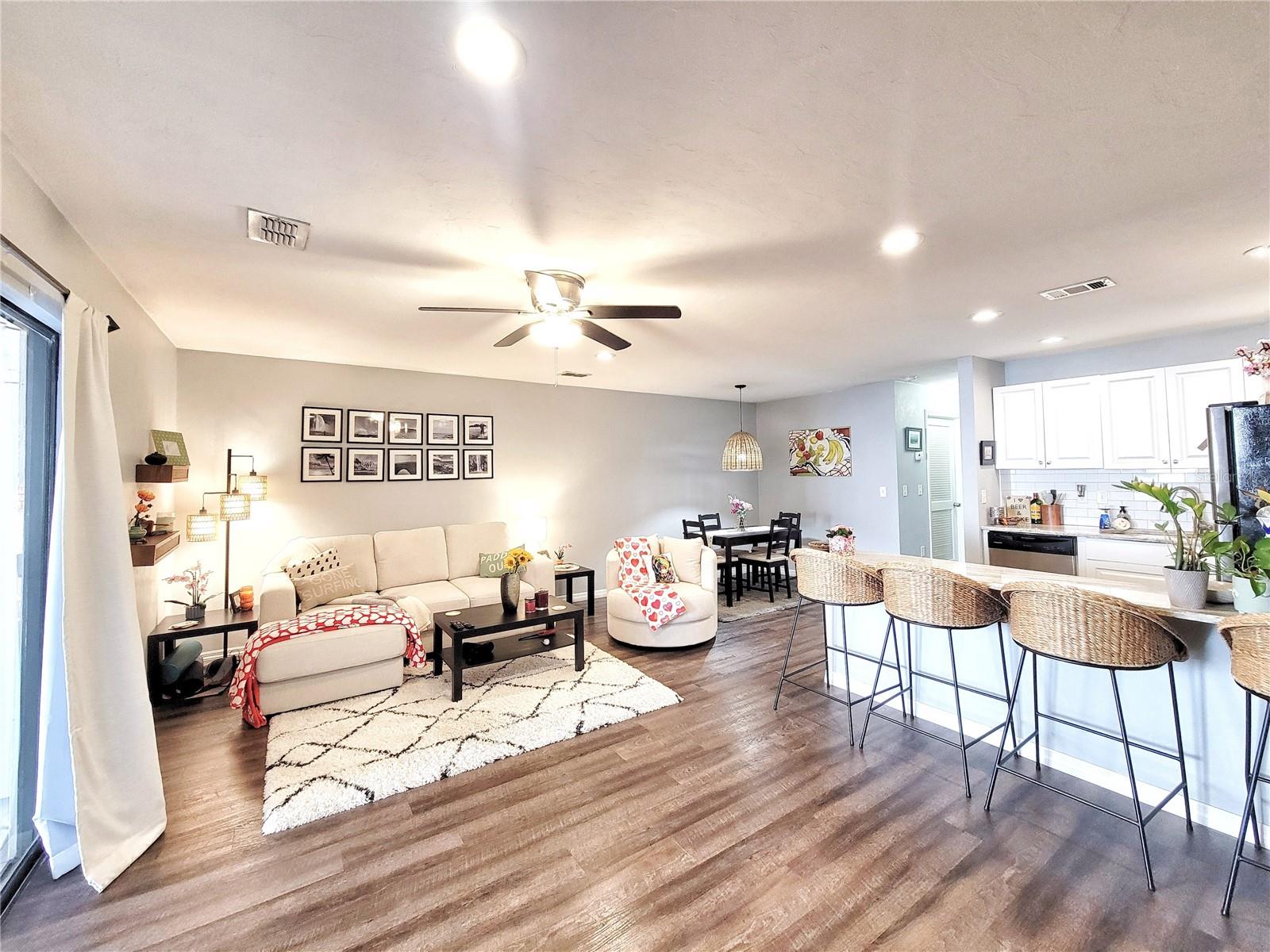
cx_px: 635
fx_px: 477
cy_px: 476
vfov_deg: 89.9
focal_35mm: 13
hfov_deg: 106.2
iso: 250
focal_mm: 2.2
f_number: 2.2
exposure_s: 1/60
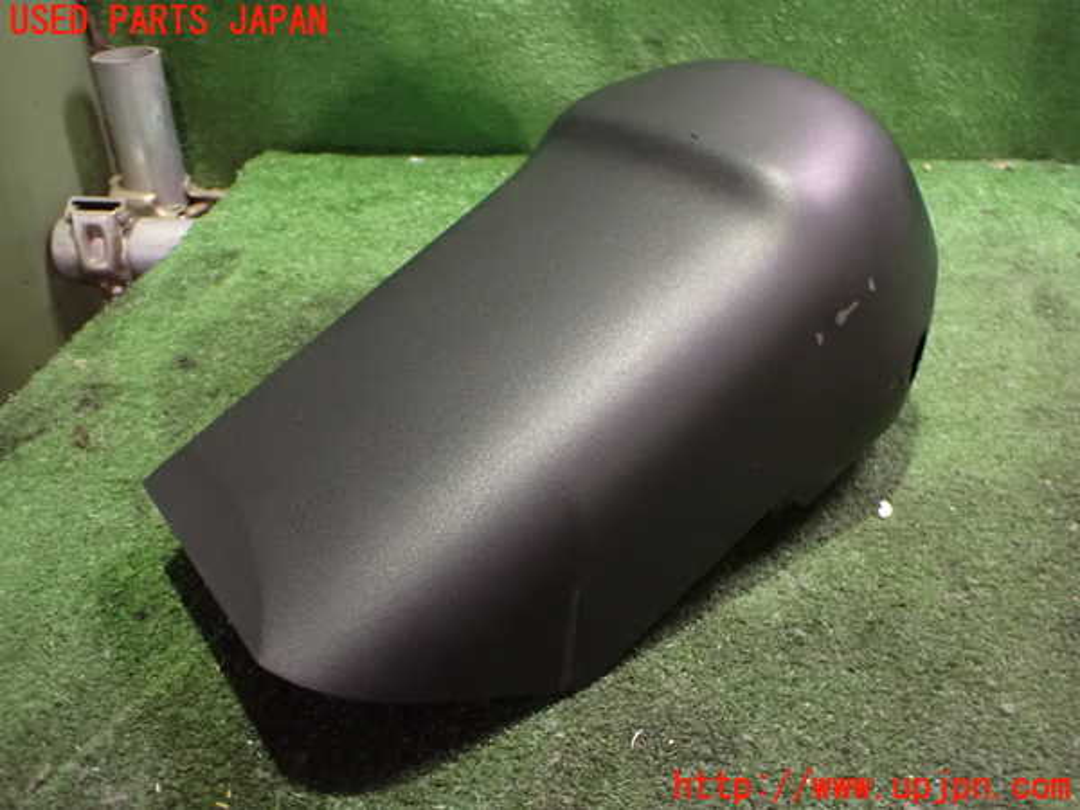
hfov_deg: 60.0
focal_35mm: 30
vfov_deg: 46.8
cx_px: 540
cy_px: 405
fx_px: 936
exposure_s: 1/30
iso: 1600
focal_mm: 5.4
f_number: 2.3
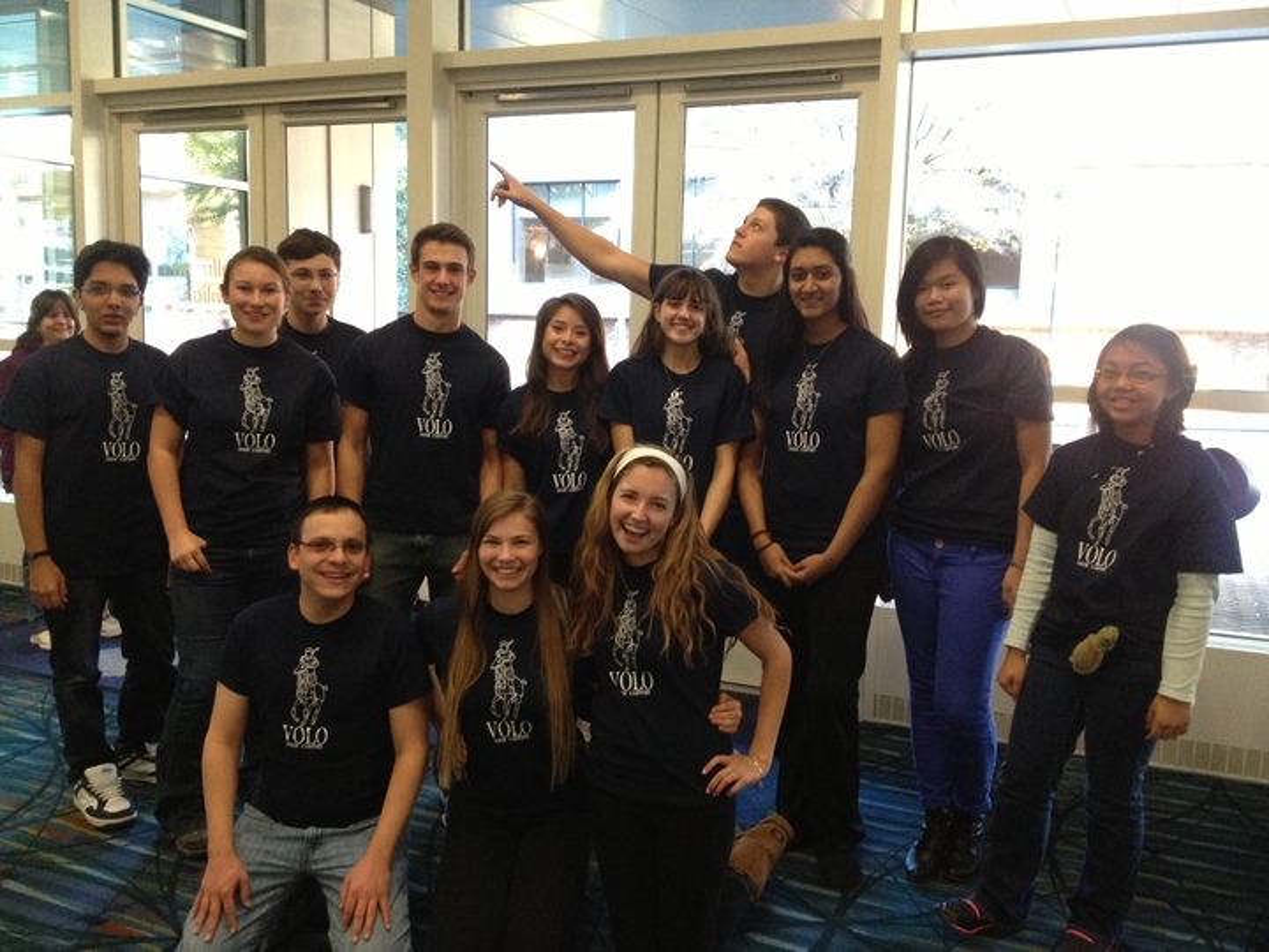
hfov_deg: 52.6
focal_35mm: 35
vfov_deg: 40.7
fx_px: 1283
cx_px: 634
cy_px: 476
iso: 400
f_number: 2.4
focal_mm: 4.28
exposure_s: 1/20
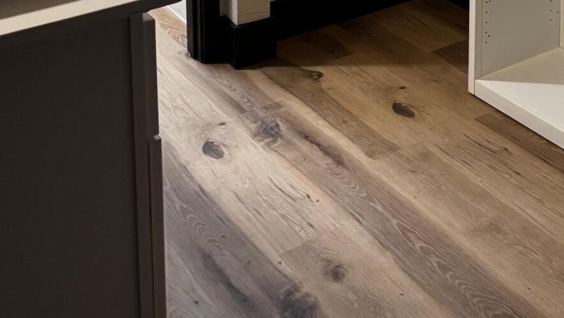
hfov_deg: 34.8
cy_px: -259
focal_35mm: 59
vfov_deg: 16.8
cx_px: 412
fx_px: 883
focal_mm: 6.76
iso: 320
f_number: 1.78
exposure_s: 1/60
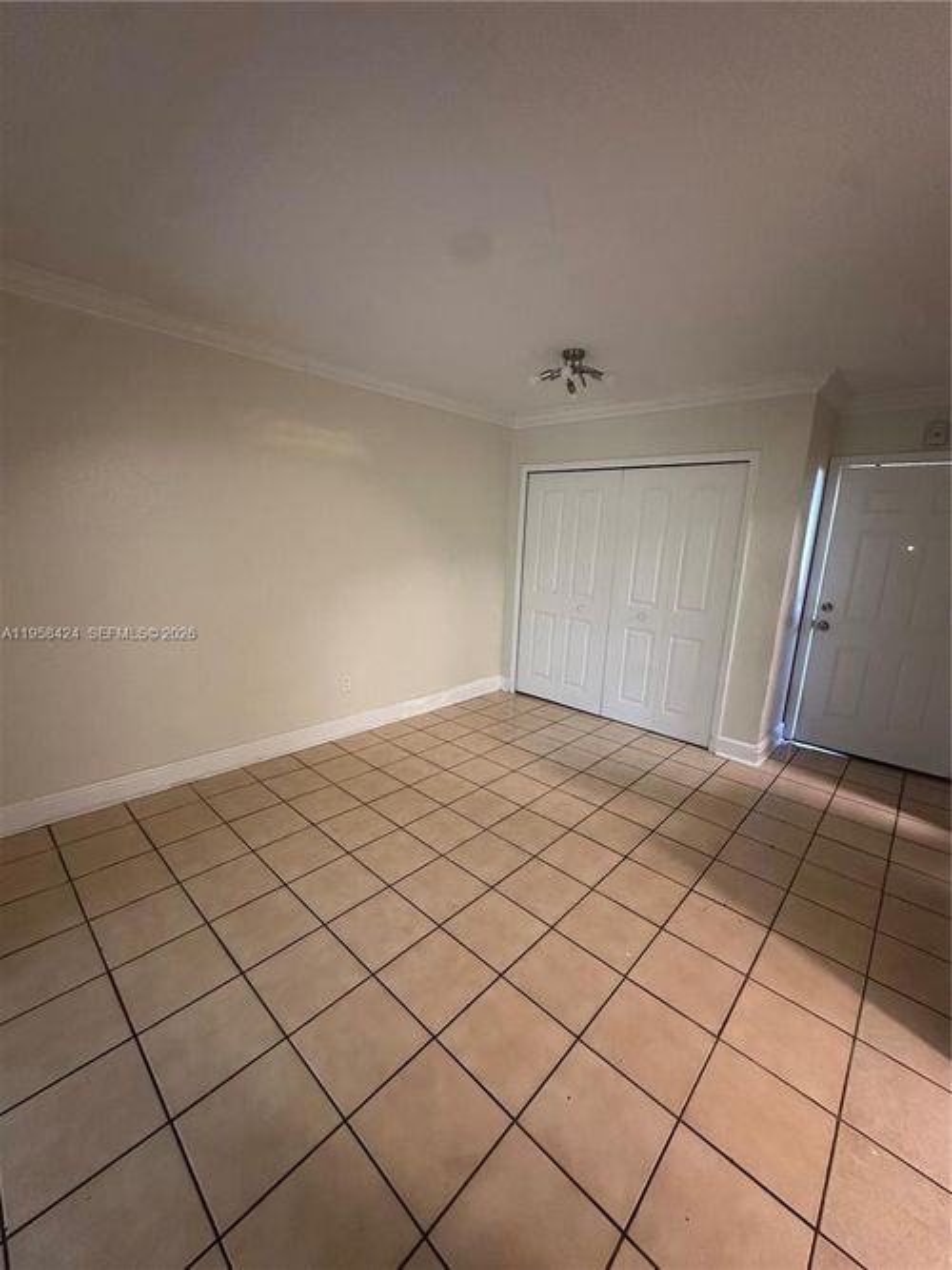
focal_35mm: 14
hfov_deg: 85.7
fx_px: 514
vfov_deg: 102.1
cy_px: 635
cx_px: 476
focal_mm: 2.22
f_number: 2.2
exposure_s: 1/30
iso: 500
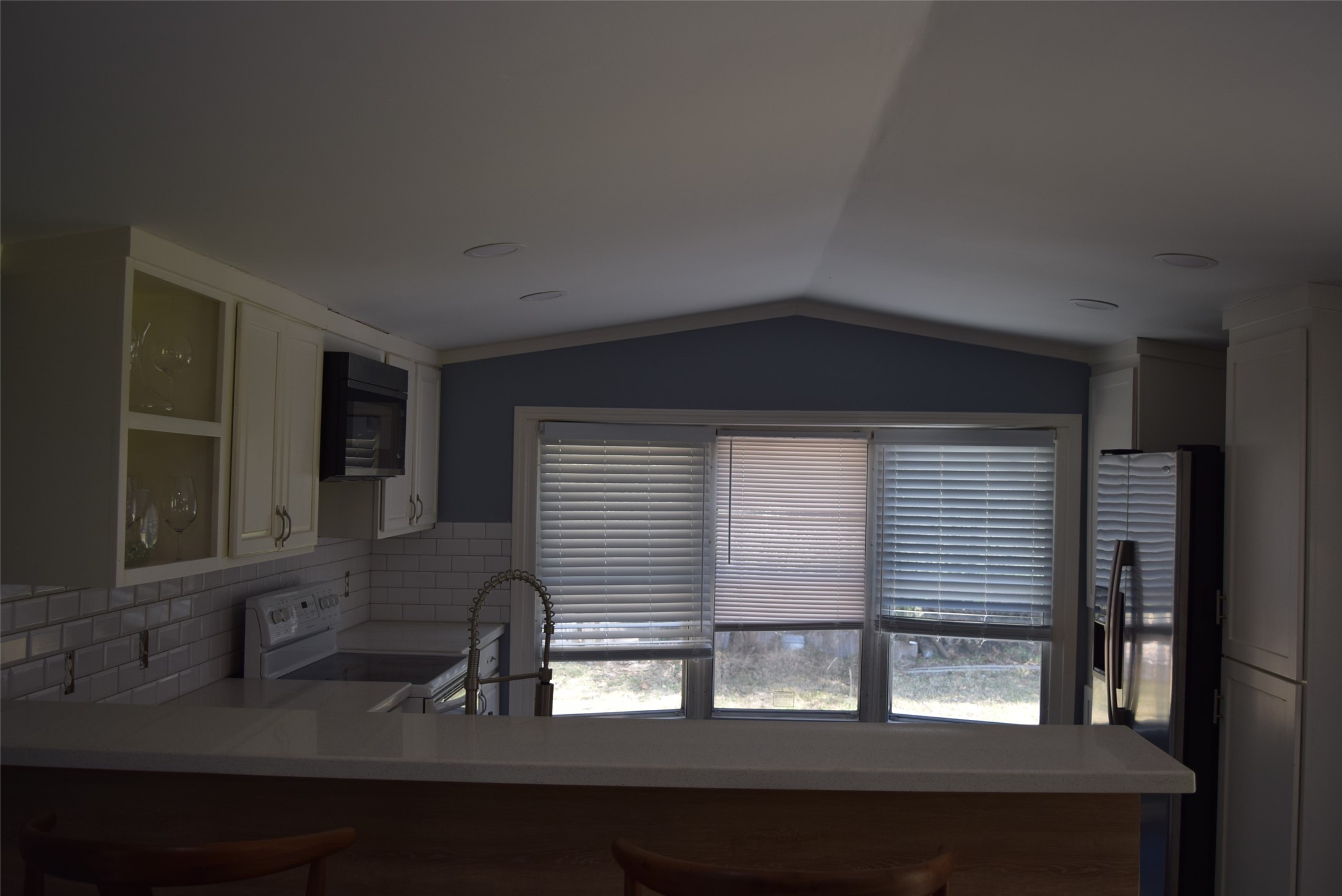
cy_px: 448
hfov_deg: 57.2
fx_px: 1231
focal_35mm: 33
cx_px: 671
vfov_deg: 40.0
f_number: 3.8
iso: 200
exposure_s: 1/200
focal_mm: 22
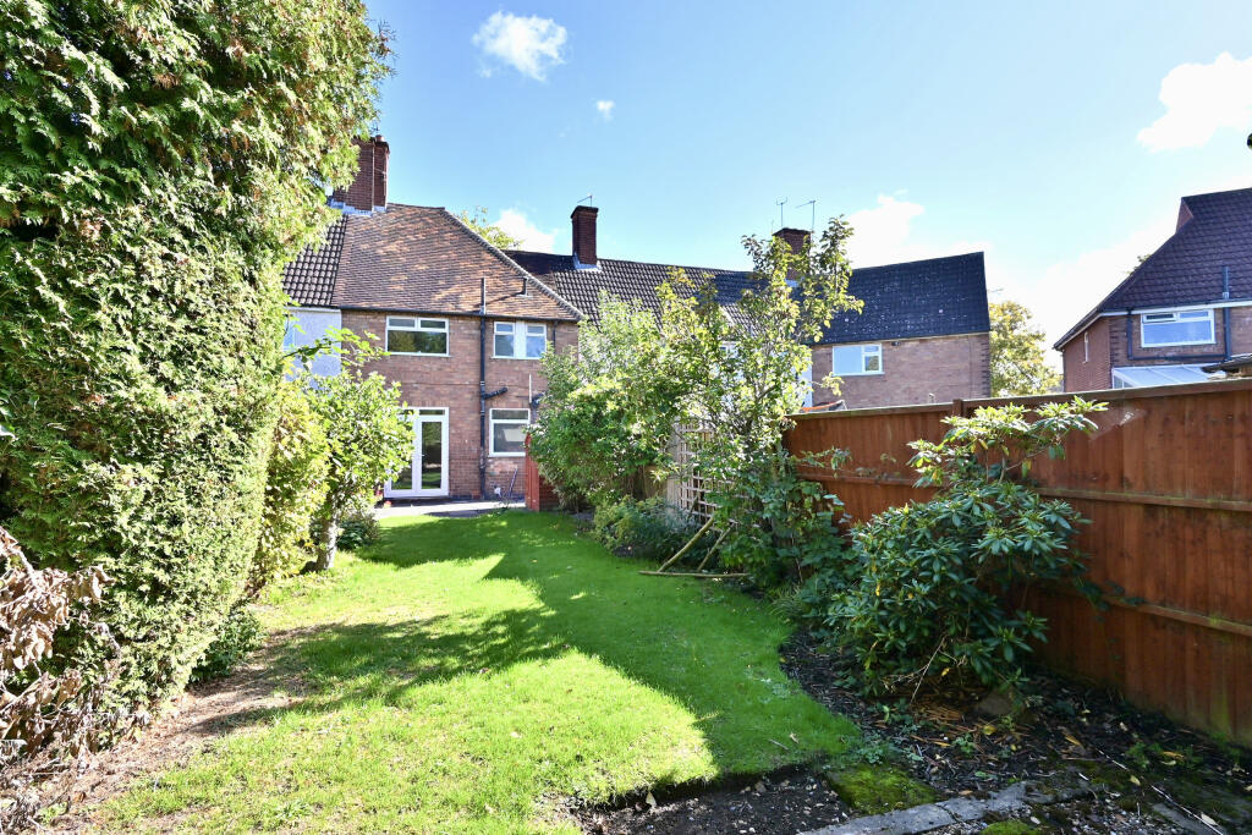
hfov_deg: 90.0
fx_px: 626
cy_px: 418
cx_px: 626
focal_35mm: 18
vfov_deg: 67.4
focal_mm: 12
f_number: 5.6
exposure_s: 1/250
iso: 125
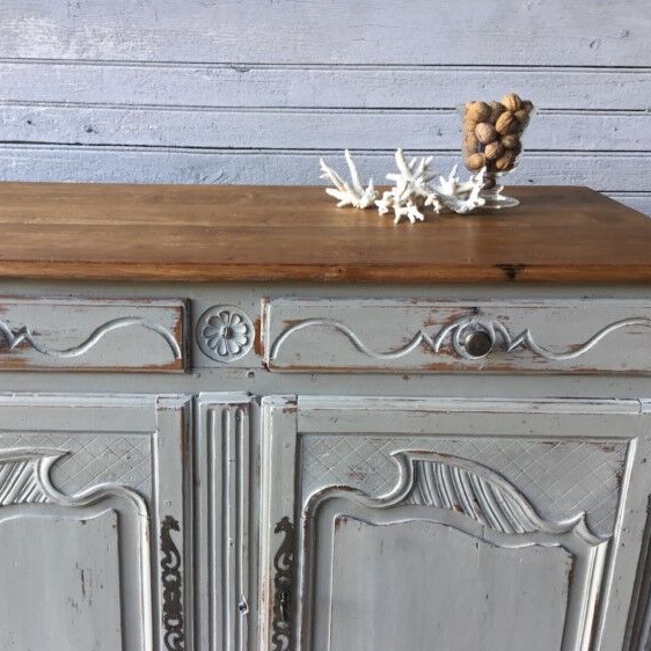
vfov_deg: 42.8
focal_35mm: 39
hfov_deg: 42.6
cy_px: 338
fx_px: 830
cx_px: 255
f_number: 2.4
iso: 32
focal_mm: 3.3
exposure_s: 1/50
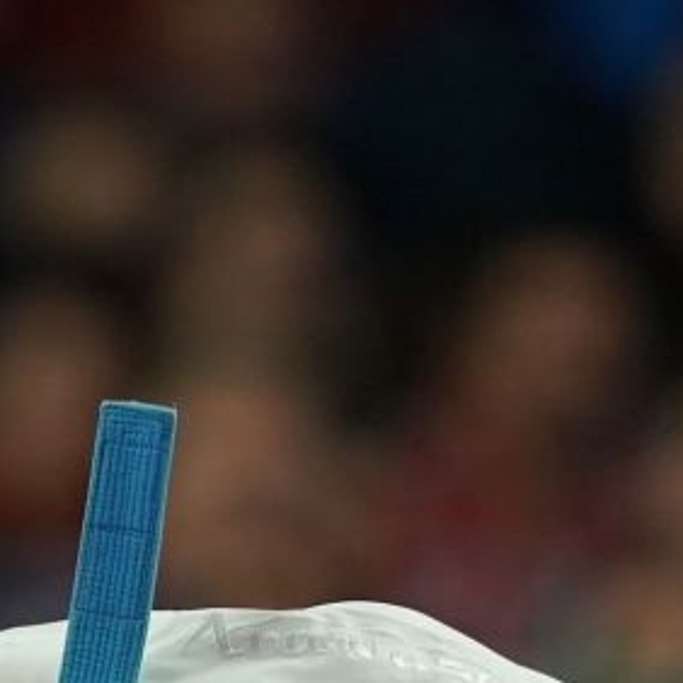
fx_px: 48351
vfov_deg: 0.8
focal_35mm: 2166
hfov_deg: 0.8
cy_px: 1015
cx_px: -380
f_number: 2.8
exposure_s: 1/1000
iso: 1600
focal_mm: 400
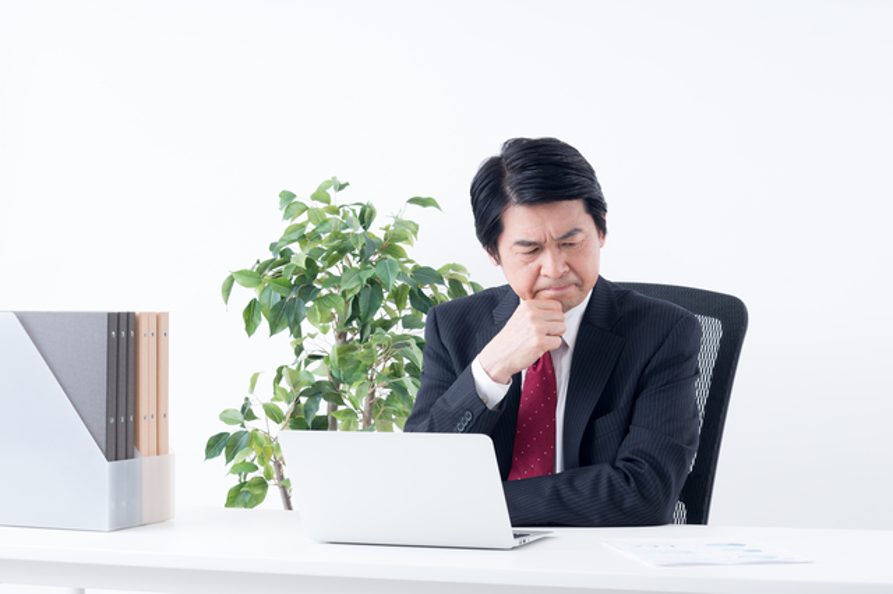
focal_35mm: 85
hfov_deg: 23.9
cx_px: 446
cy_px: 297
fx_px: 2107
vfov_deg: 16.1
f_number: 10
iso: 100
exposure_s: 1/125
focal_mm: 85
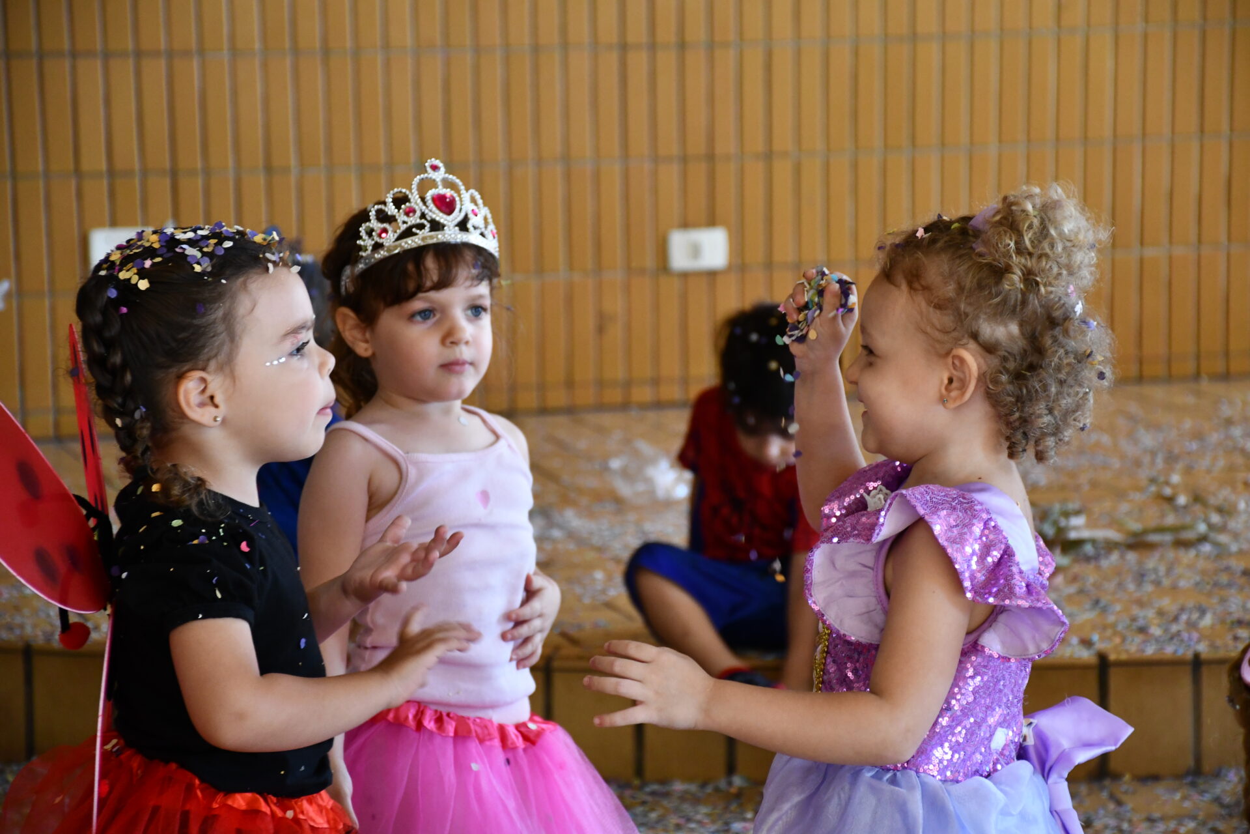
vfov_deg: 10.8
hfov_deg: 16.1
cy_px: 417
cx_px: 625
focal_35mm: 127
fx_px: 4409
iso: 2000
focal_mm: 85
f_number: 5.3
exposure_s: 1/250
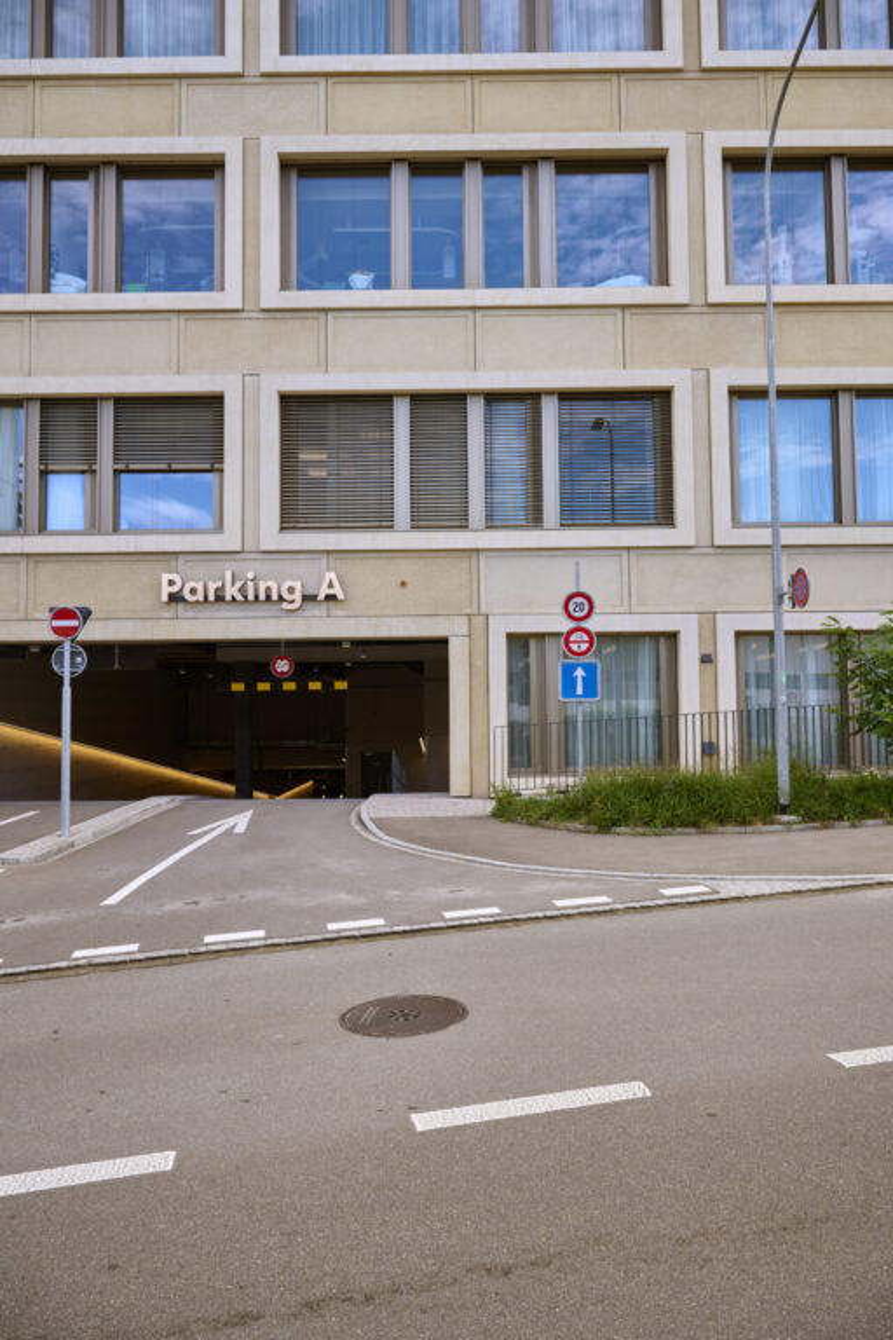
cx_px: 446
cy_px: 670
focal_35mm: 24
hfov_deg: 53.1
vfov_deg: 73.7
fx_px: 893
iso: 200
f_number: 8
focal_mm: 24
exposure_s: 1/160
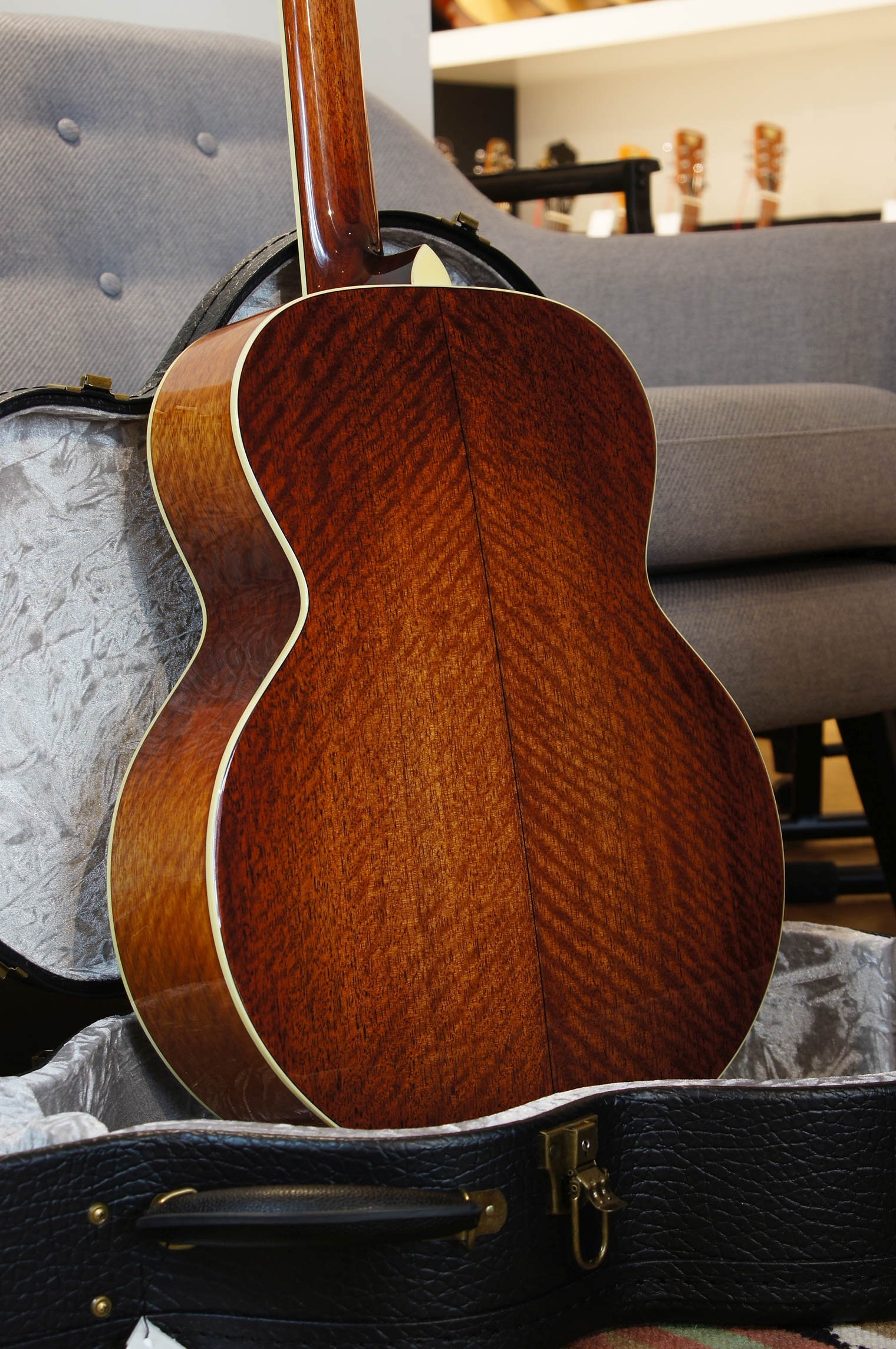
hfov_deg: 18.1
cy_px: 674
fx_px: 2807
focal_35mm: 75
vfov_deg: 27.0
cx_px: 448
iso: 100
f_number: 7.1
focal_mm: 50
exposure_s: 1/6
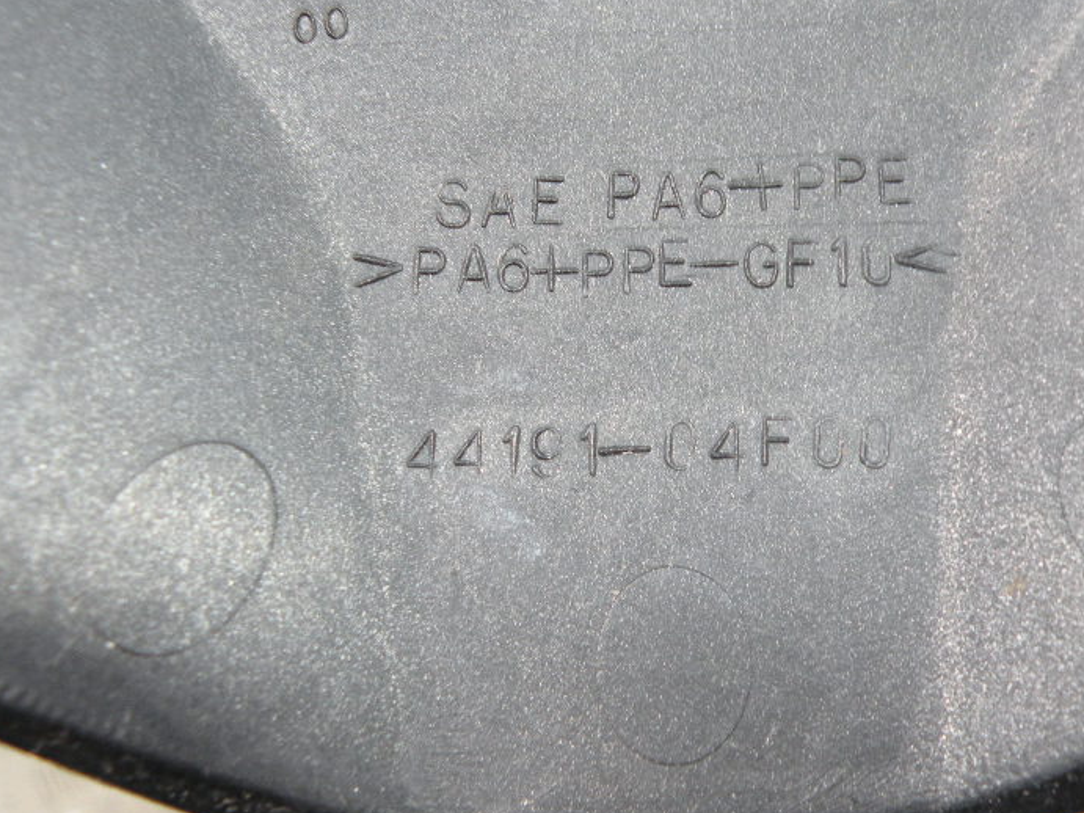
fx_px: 1252
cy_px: 421
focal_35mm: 40
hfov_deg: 46.7
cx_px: 612
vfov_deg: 35.9
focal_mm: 4.7
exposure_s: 1/59.8
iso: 119
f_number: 2.8
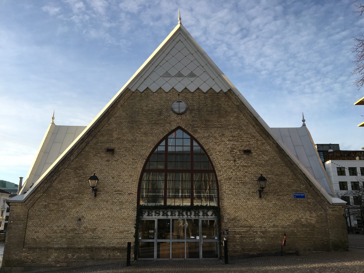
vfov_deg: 48.2
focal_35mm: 29
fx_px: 305
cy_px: 136
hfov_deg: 61.7
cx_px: 182
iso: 25
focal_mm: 4.15
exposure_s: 1/450
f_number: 2.2
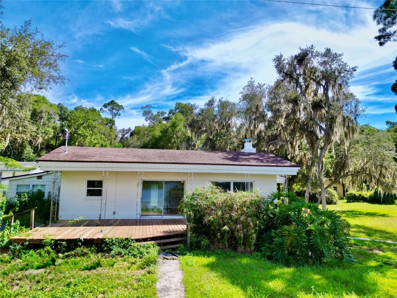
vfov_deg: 56.8
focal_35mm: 24
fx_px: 275
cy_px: 149
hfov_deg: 71.6
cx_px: 198
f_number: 1.7
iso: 100
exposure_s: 1/2500
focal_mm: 6.72
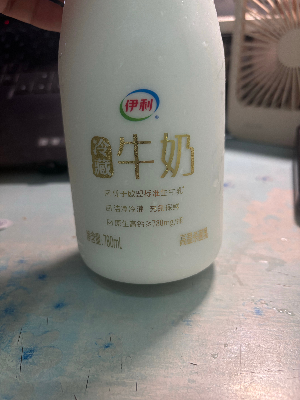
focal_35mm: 26
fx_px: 300
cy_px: 200
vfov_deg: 67.3
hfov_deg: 53.1
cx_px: 150
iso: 200
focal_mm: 5.96
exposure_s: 1/50
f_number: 1.6
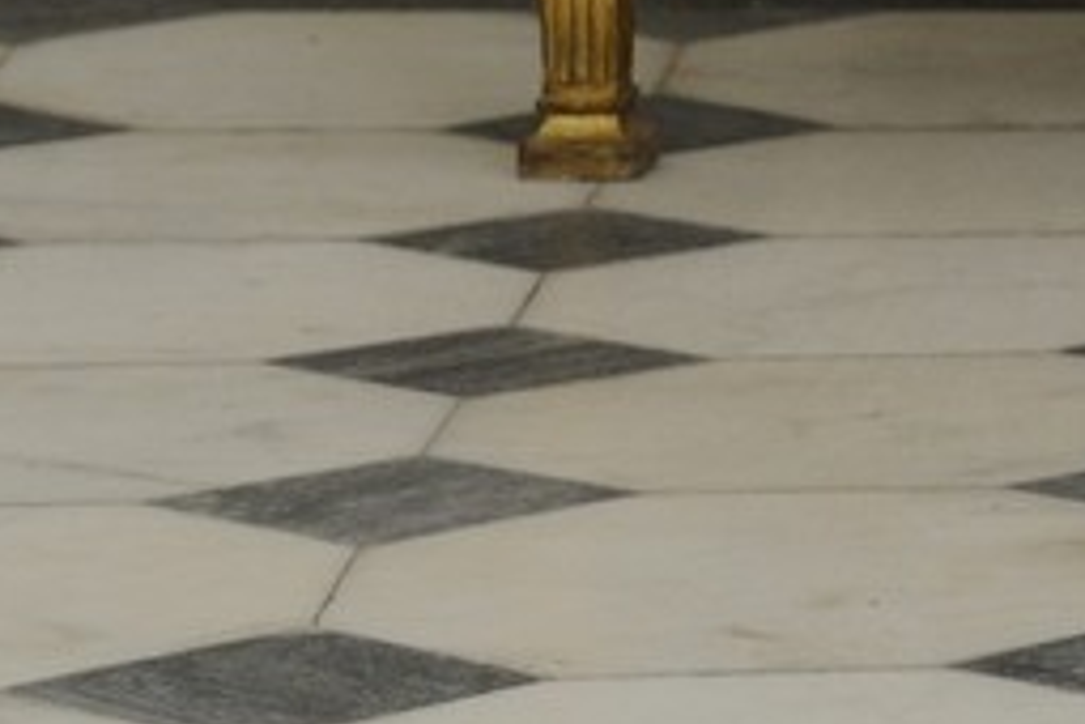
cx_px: 2876
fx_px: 9463
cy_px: -1273
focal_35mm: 314
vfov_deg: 4.3
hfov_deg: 6.2
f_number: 5
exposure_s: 1/30
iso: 400
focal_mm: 50
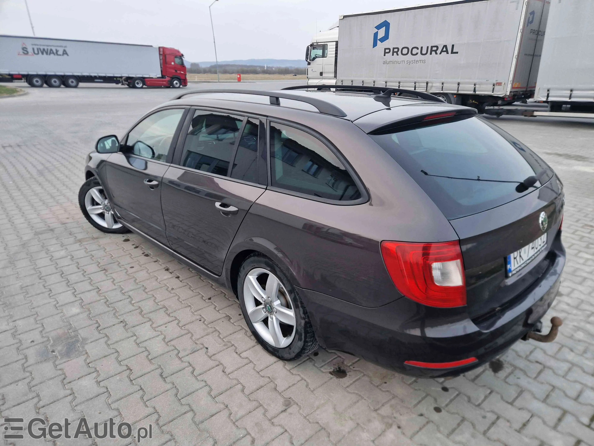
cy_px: 223
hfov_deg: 73.9
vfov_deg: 58.9
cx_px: 297
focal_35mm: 23
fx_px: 395
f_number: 1.8
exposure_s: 1/180
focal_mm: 5.4
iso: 160
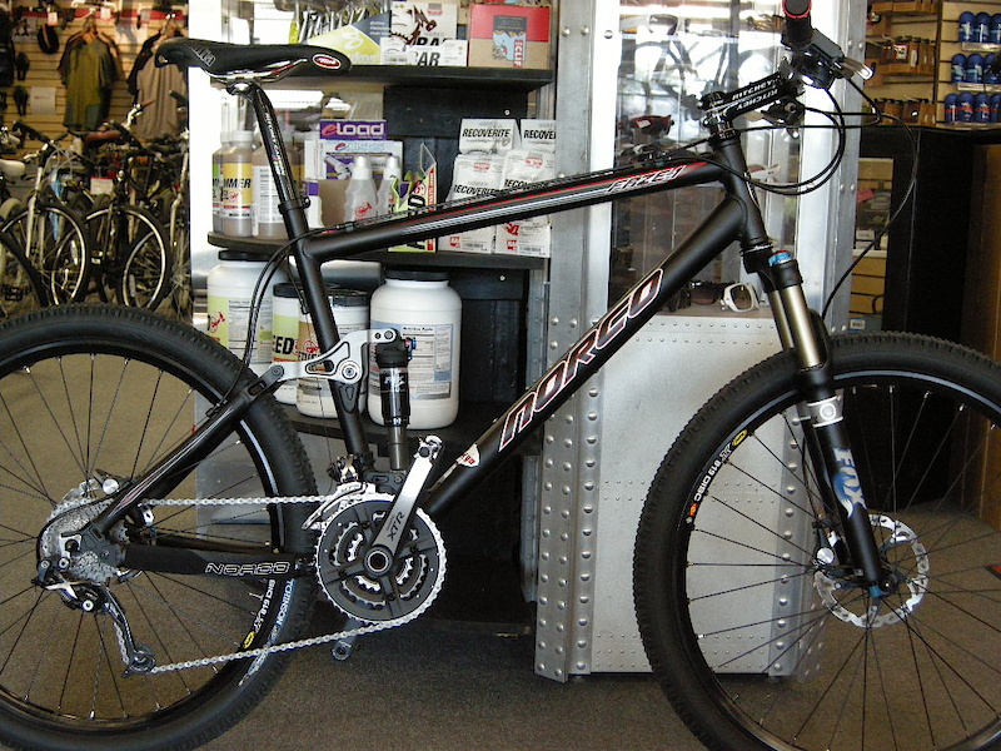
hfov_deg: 40.4
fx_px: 1359
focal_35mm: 47
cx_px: 500
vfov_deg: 30.9
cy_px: 376
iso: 400
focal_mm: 10.1
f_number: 3.1
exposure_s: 1/47.7
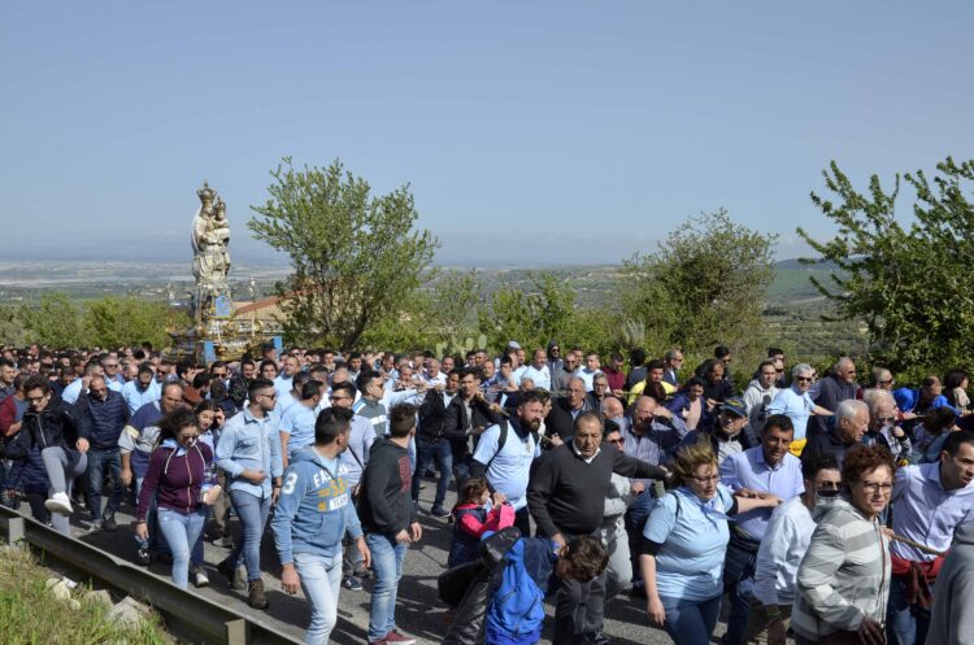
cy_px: 322
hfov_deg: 49.6
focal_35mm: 39
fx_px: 1053
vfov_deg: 34.1
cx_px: 487
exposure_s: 1/500
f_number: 11
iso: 200
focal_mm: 26
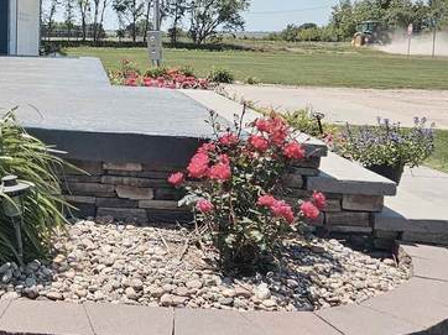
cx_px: -24
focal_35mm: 46
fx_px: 595
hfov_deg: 36.1
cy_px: 99
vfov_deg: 31.1
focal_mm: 2.2
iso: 50
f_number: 2.2
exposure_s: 1/2000
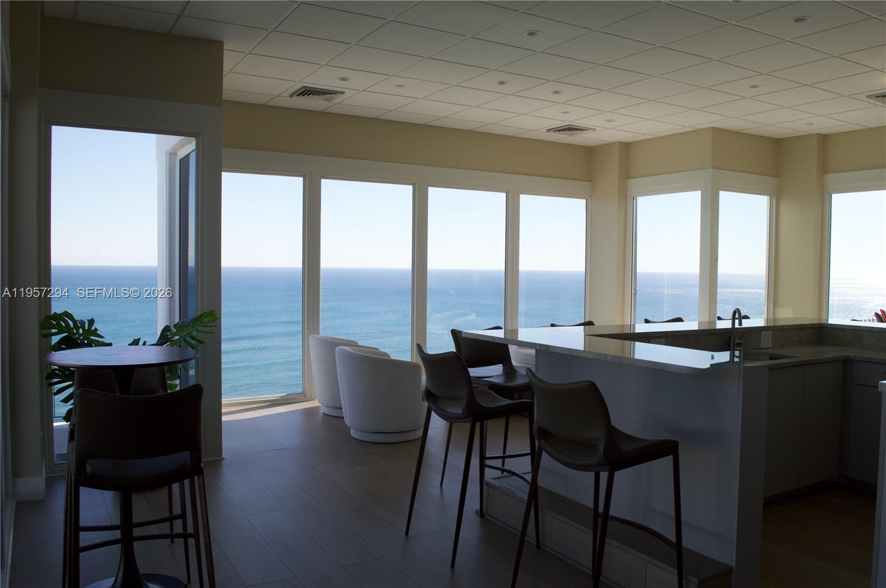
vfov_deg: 47.8
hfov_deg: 67.4
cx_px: 443
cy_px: 294
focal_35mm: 27
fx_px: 664
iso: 400
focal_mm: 18
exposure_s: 1/100
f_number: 9
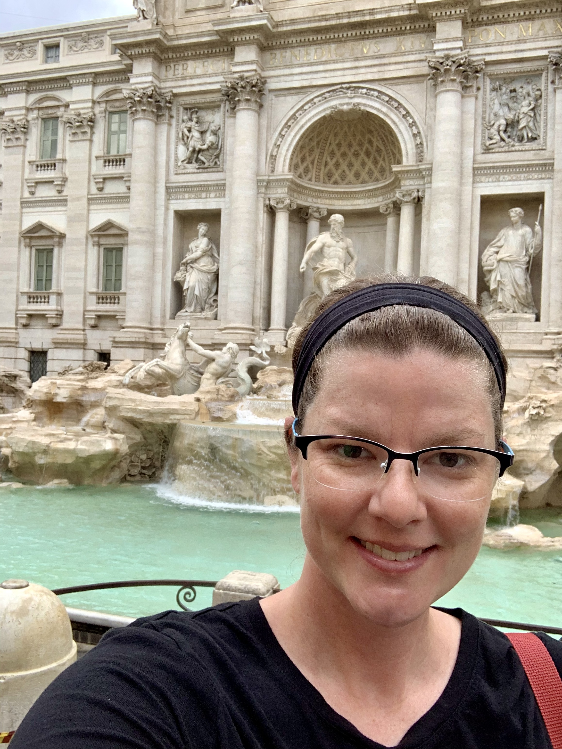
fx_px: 693
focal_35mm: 32
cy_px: 374
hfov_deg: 44.2
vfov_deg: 56.8
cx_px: 281
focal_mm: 2.87
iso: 50
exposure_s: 1/121
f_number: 2.2
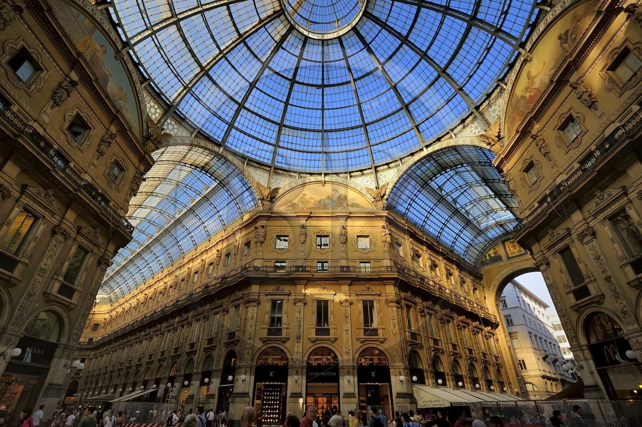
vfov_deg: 67.3
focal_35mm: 18
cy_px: 214
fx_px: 321
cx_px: 321
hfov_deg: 90.0
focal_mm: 18
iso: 400
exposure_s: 1/125
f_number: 10
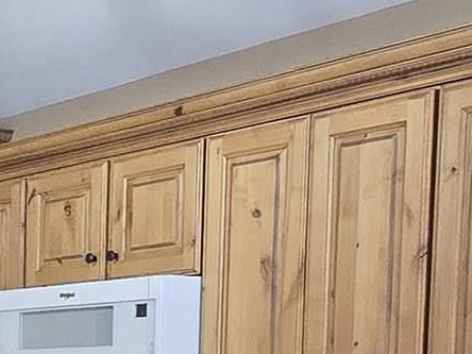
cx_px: -226
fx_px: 1227
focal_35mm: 90
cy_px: 481
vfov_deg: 15.5
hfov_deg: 19.2
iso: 250
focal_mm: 2.2
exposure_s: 1/60
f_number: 2.2
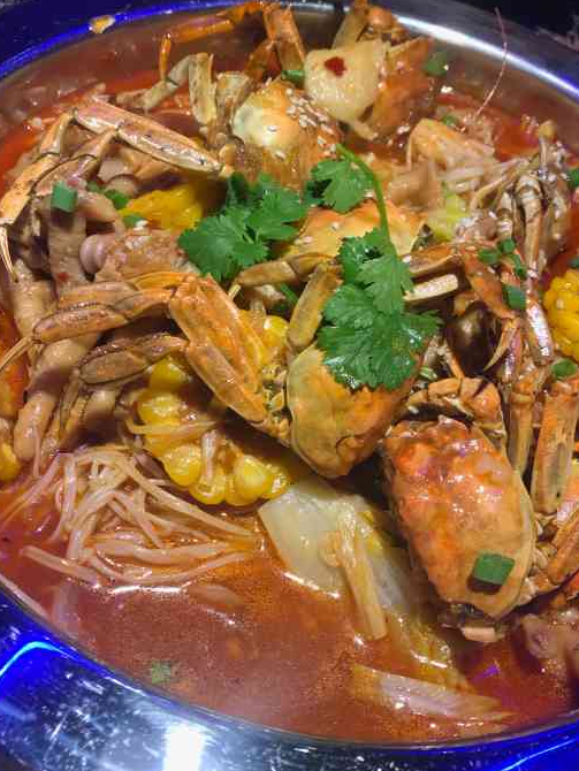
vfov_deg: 47.8
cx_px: 297
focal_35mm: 39
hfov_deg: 36.8
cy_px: 386
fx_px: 869
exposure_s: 1/248
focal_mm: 3.99
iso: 20
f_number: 1.8
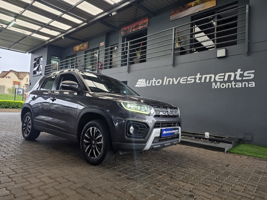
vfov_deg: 58.9
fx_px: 177
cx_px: 134
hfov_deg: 73.9
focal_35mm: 23
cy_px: 100
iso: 200
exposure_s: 1/66
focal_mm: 6.25
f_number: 1.7
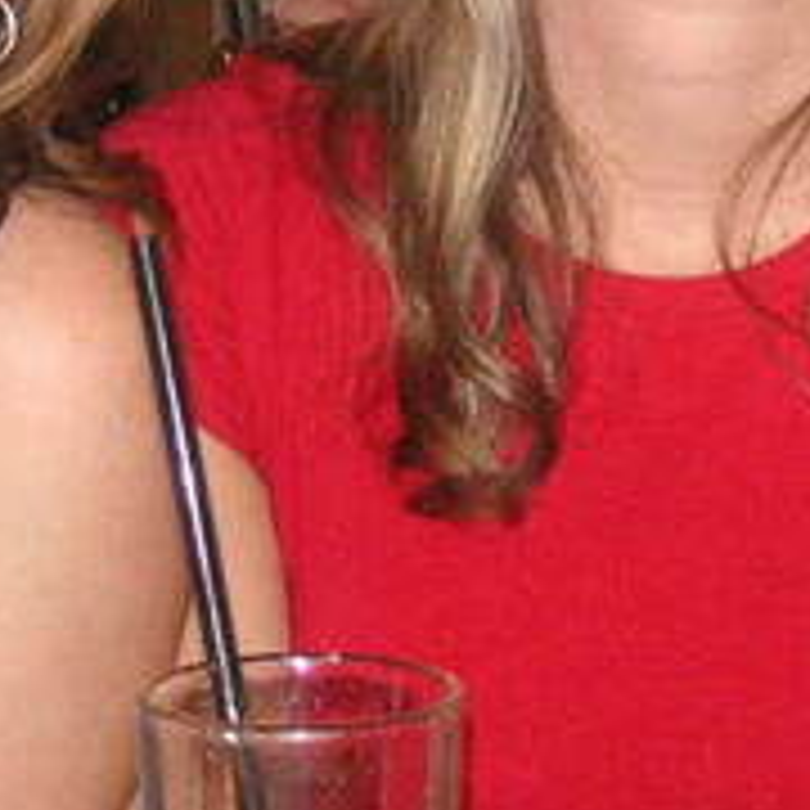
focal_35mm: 145
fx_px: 3839
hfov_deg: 12.0
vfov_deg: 12.0
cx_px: 603
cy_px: 72
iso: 160
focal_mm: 6.1
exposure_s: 1/45
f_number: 2.8
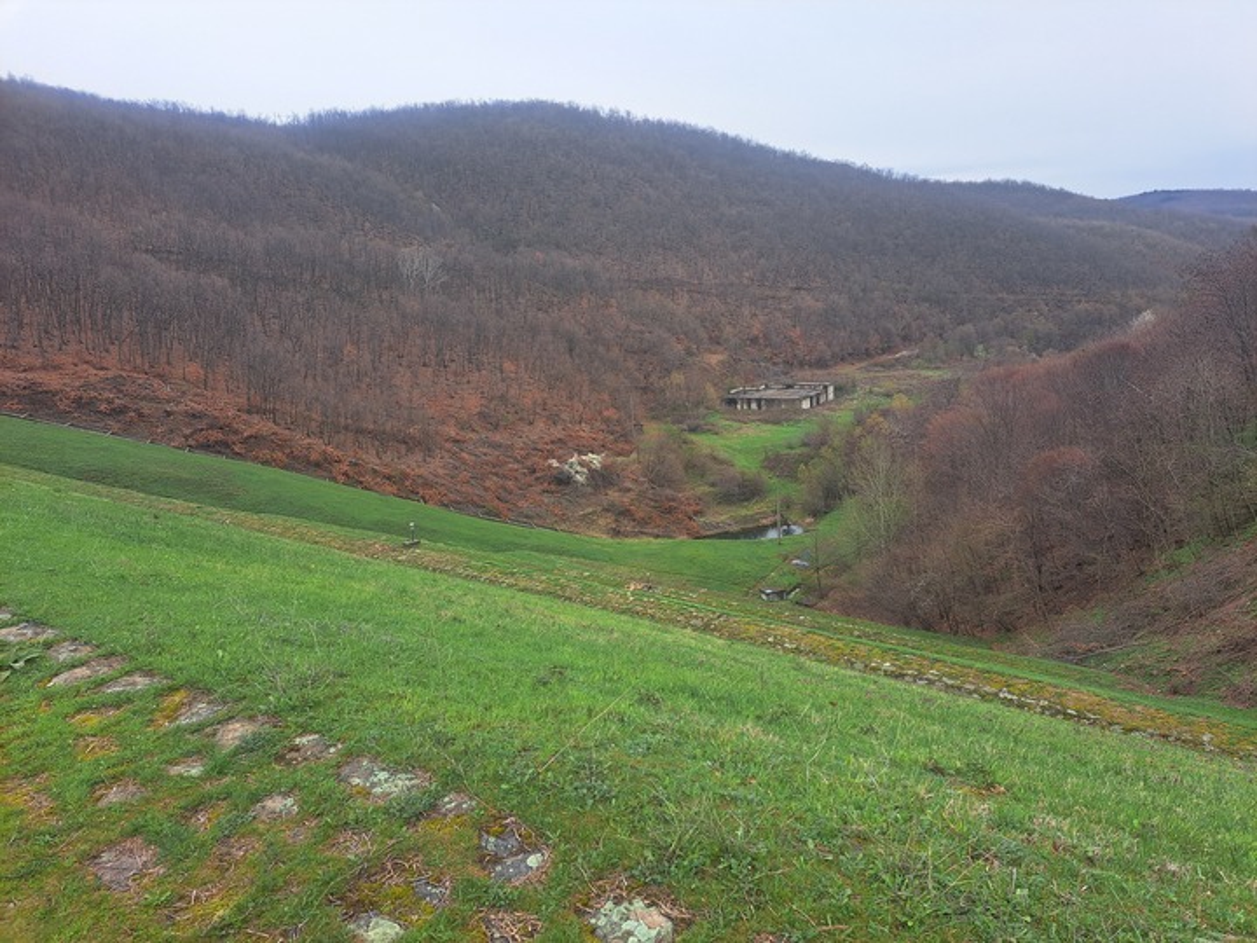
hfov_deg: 71.6
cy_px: 472
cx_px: 628
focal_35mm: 24
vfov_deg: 56.8
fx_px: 872
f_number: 1.8
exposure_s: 1/459
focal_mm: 5.23
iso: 50
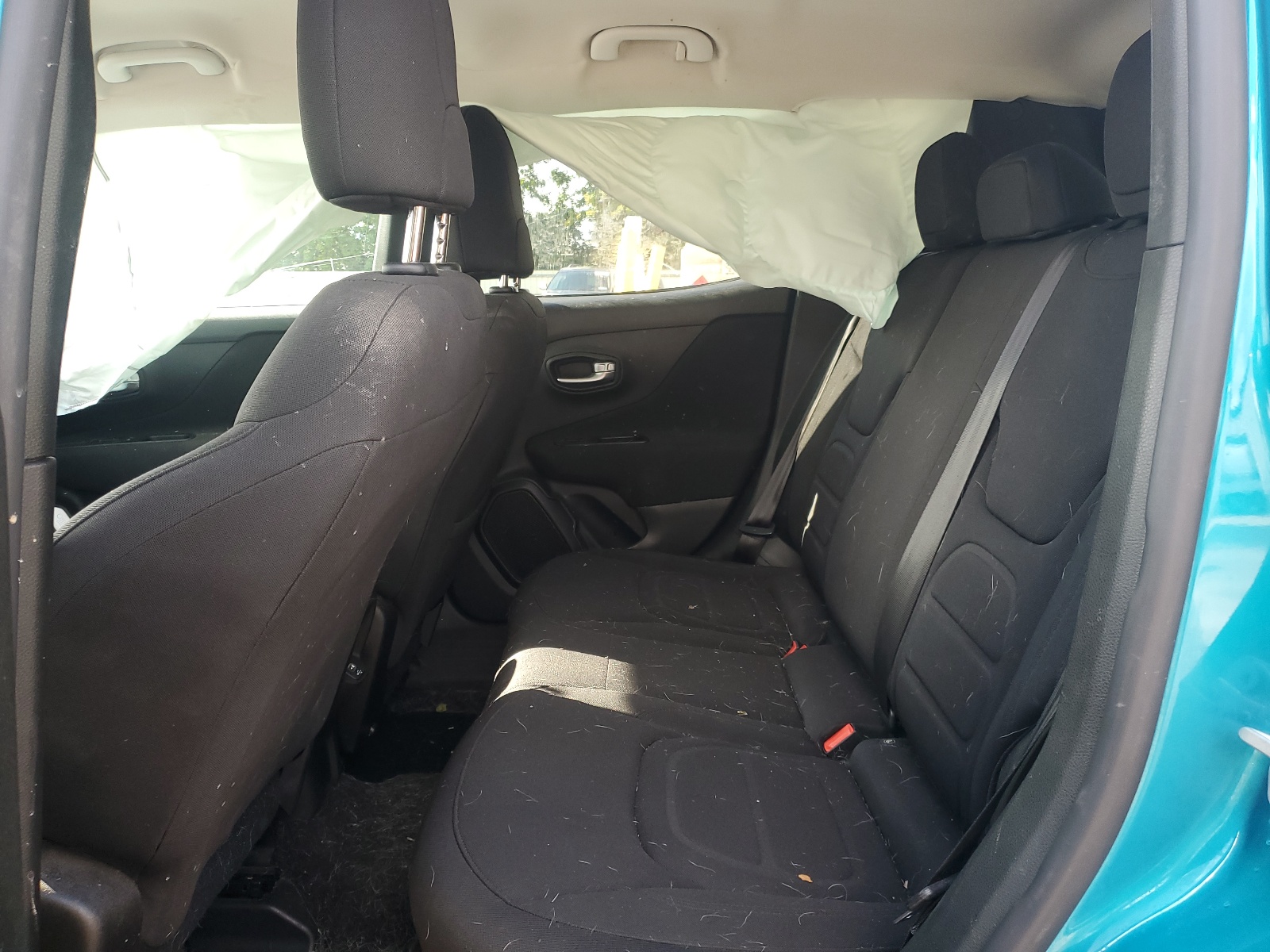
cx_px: 635
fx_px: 954
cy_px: 476
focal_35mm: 26
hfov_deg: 67.3
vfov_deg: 53.1
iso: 58
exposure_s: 1/120
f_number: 1.5
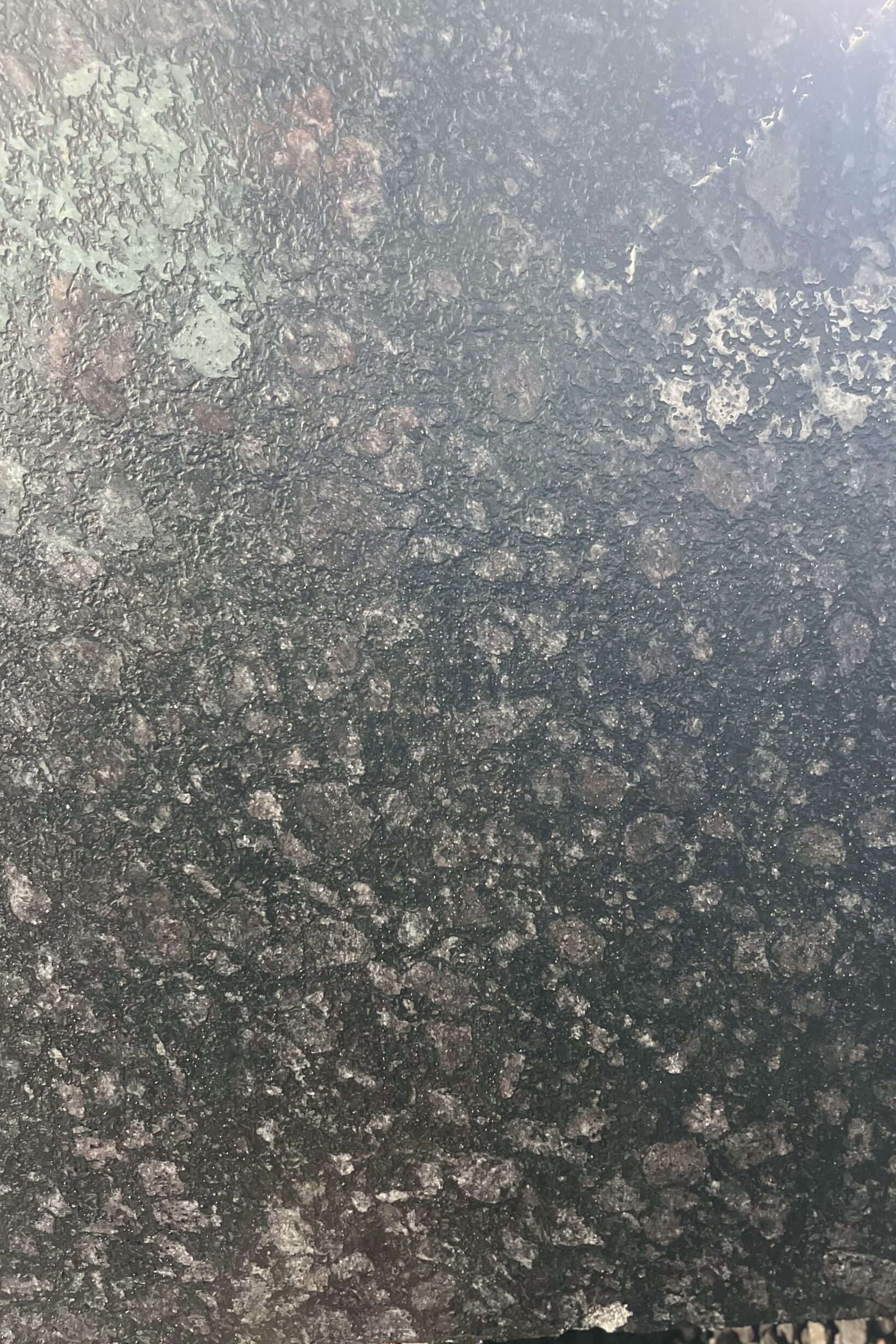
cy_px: 657
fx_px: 1045
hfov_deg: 46.4
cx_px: 445
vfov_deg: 65.5
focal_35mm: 28
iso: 640
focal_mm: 5.7
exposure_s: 1/38
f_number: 1.5
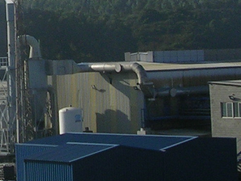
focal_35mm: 157
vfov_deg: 9.3
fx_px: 1093
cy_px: -32
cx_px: -78
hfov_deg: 12.2
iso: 50
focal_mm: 5.8
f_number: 5.6
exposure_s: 1/550
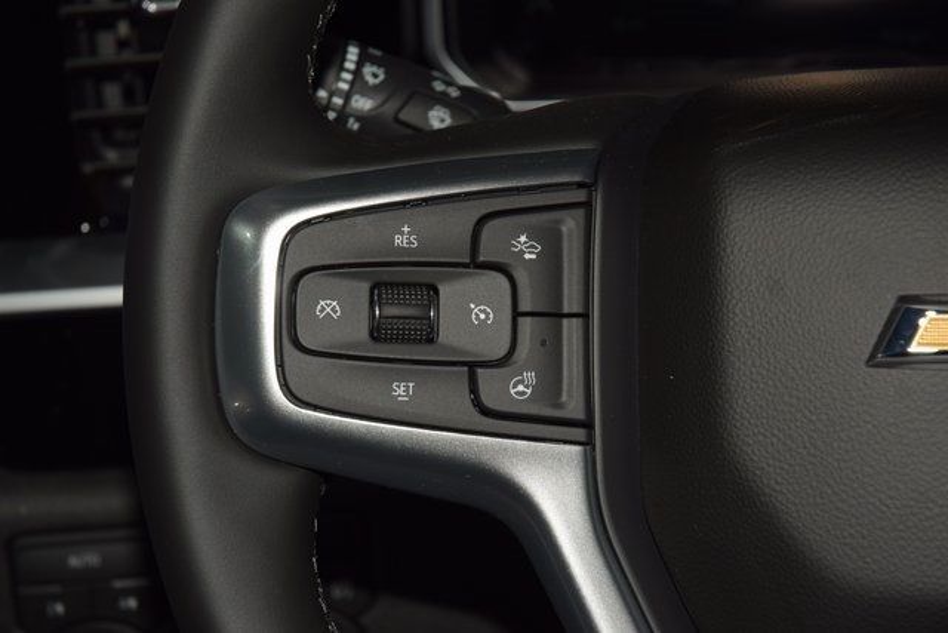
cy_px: 316
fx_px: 2765
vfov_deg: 13.0
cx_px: 474
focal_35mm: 105
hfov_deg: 19.5
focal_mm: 70
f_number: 8
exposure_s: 1/125
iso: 100
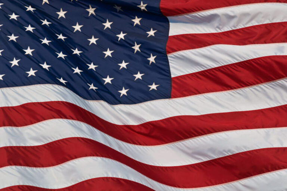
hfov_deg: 6.9
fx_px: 2389
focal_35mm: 300
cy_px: 96
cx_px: 144
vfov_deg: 4.6
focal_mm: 200
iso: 100
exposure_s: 1/640
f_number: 5.6
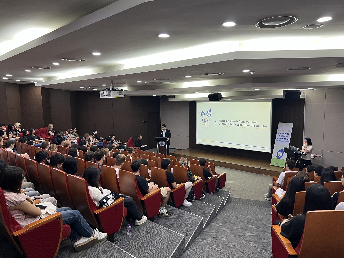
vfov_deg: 53.1
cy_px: 129
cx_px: 172
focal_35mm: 26
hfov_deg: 67.3
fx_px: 258
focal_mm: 5.7
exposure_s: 1/60
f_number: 1.5
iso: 100
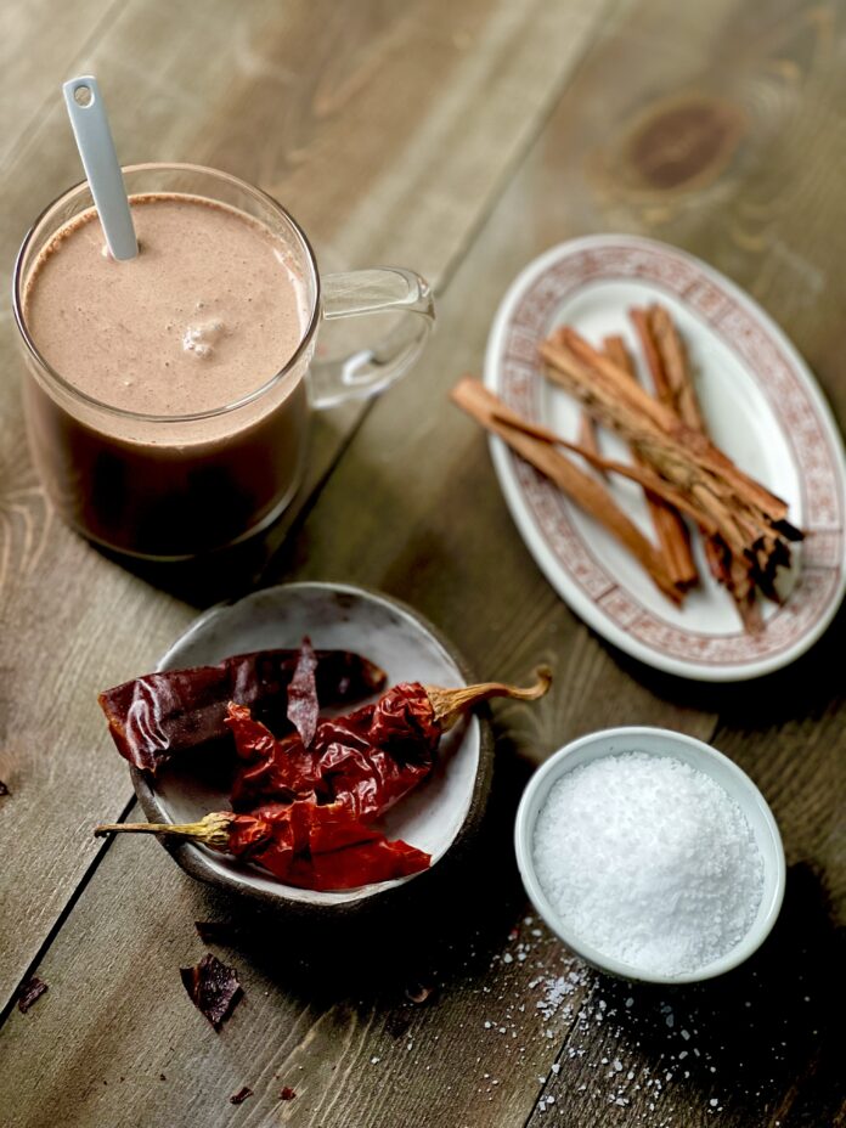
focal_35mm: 77
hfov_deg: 19.1
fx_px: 2509
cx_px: 423
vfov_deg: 25.3
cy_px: 564
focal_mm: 9
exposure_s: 1/40
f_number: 2.8
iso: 160
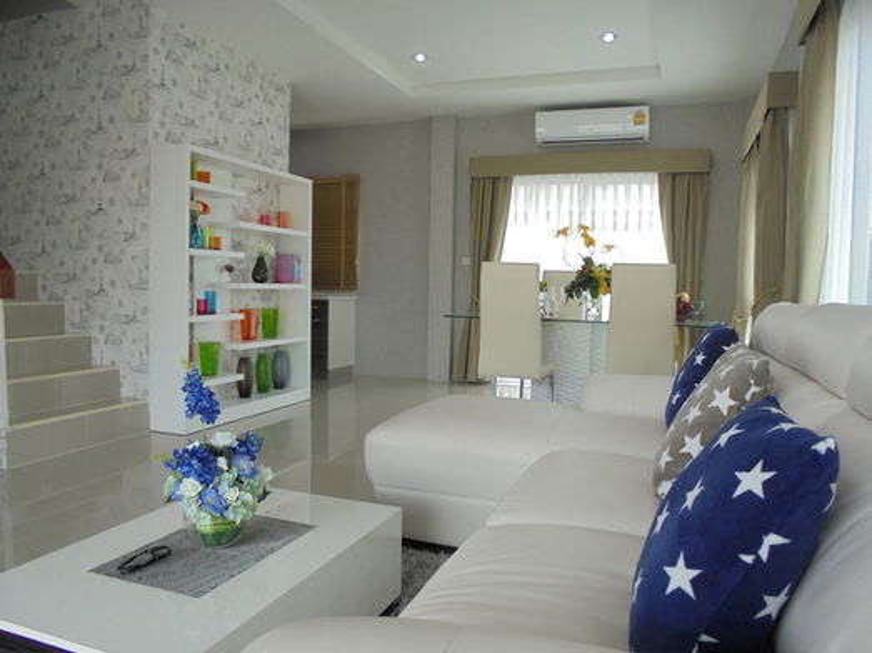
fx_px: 655
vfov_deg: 53.0
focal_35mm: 26
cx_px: 436
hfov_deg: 67.3
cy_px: 326
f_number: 3.5
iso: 100
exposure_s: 1/80
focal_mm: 4.6
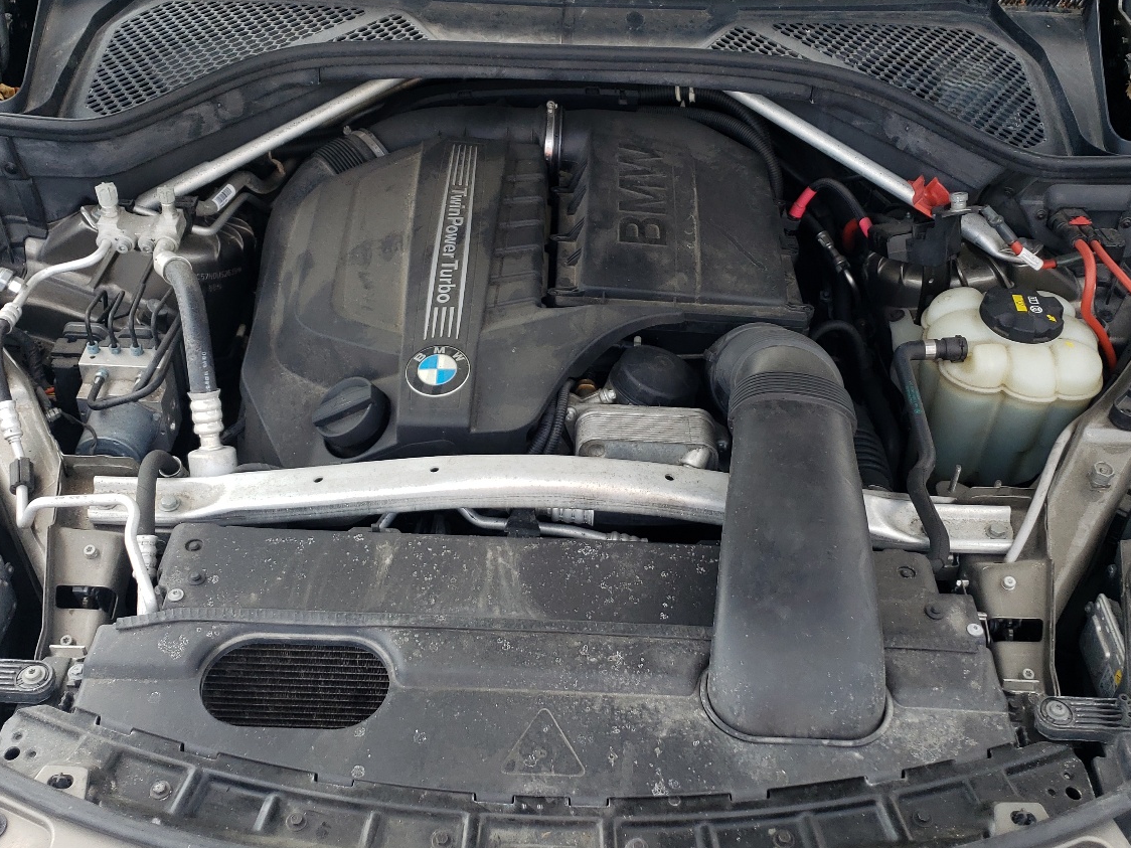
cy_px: 401
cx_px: 570
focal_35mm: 37
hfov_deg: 50.1
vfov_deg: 38.7
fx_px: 1209
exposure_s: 1/400
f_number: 1.5
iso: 50
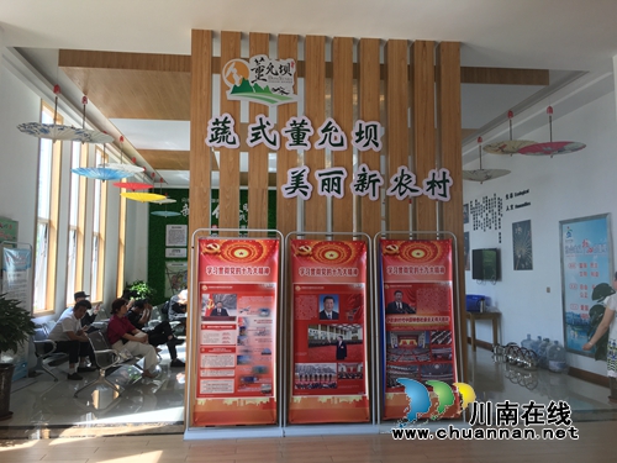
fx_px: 517
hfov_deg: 61.7
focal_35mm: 29
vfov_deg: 48.2
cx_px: 308
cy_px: 232
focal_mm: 4.15
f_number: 2.2
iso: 25
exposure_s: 1/100
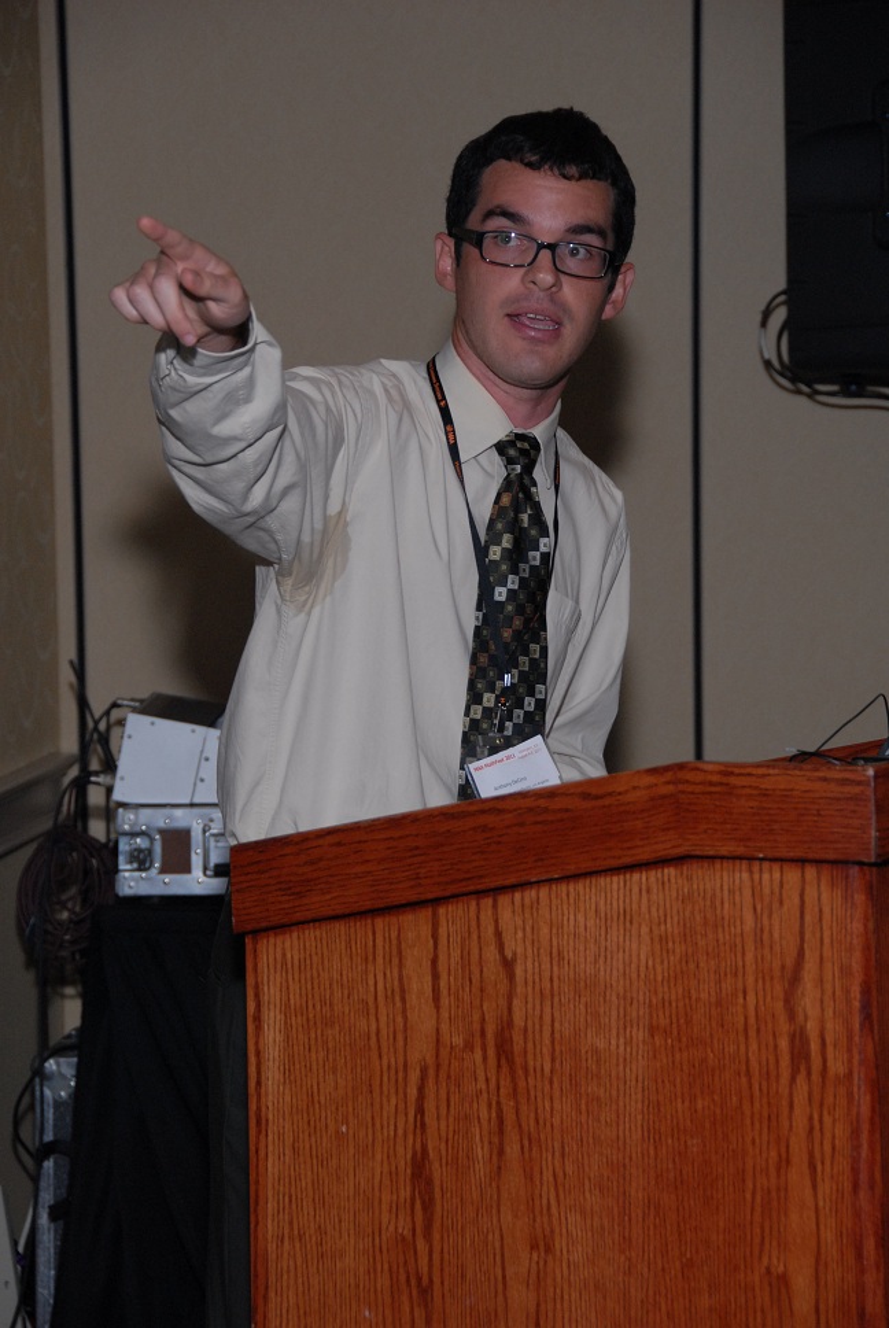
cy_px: 664
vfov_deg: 16.6
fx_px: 4543
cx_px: 444
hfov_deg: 11.2
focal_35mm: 123
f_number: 5.6
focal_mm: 82
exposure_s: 1/60
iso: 400
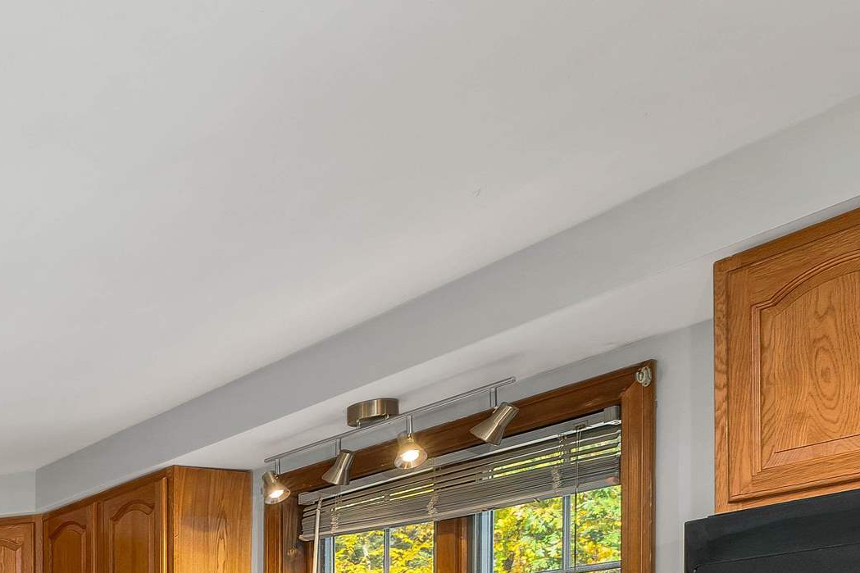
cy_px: 741
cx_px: -202
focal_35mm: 41
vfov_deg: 27.4
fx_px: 979
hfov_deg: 35.7
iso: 400
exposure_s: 1/10
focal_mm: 14
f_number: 8
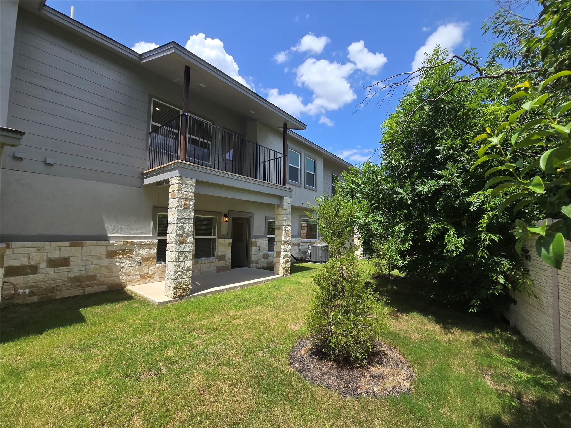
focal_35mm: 13
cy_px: 214
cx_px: 286
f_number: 2.2
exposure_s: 1/2016
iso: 50
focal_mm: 2.2
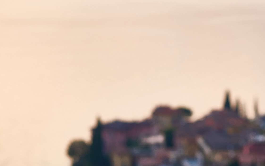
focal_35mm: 197
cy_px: 93
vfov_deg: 6.7
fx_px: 1423
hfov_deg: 10.6
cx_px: 261
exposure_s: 1/100
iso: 100
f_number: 4
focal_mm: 60
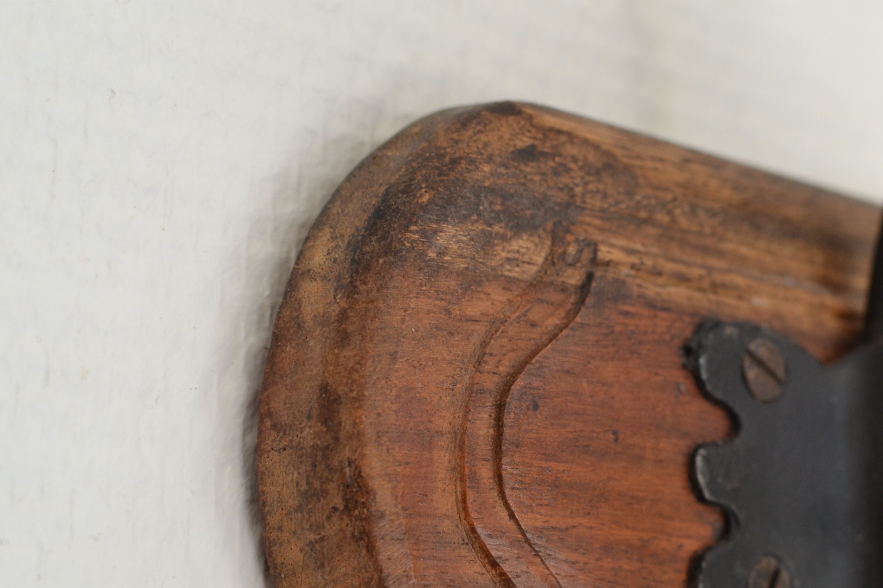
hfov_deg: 23.2
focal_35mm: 87
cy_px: 455
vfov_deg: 15.6
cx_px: 676
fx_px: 2129
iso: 400
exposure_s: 1/80
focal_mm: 35
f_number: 4.5
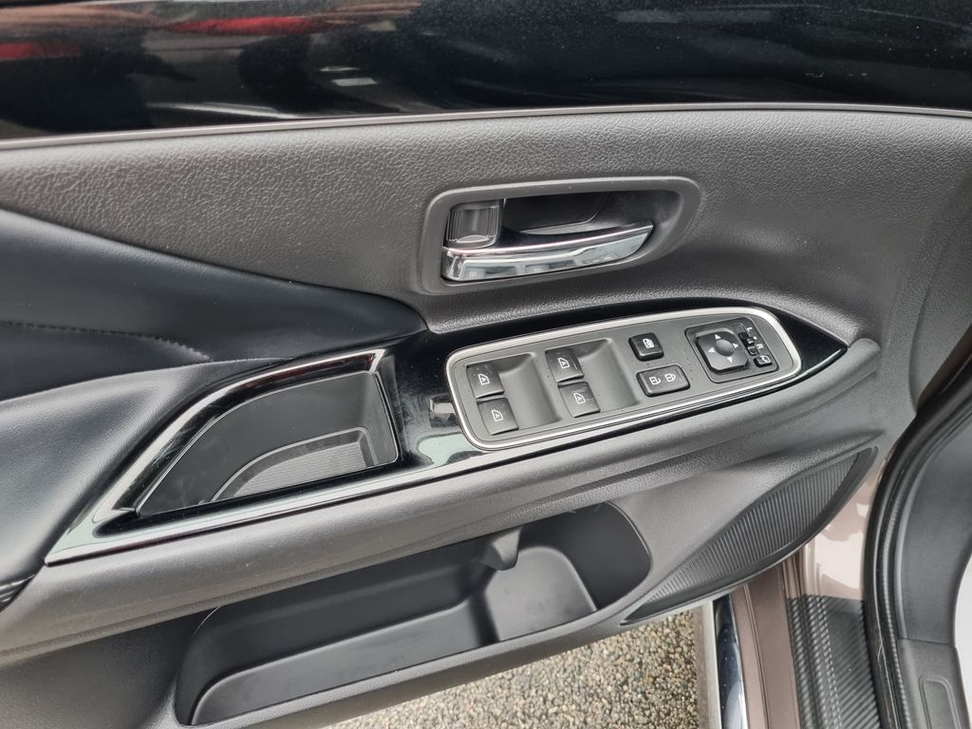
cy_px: 364
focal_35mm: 26
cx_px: 486
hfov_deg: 67.3
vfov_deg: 53.1
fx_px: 730
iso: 320
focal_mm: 5.4
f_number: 1.8
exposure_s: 1/100
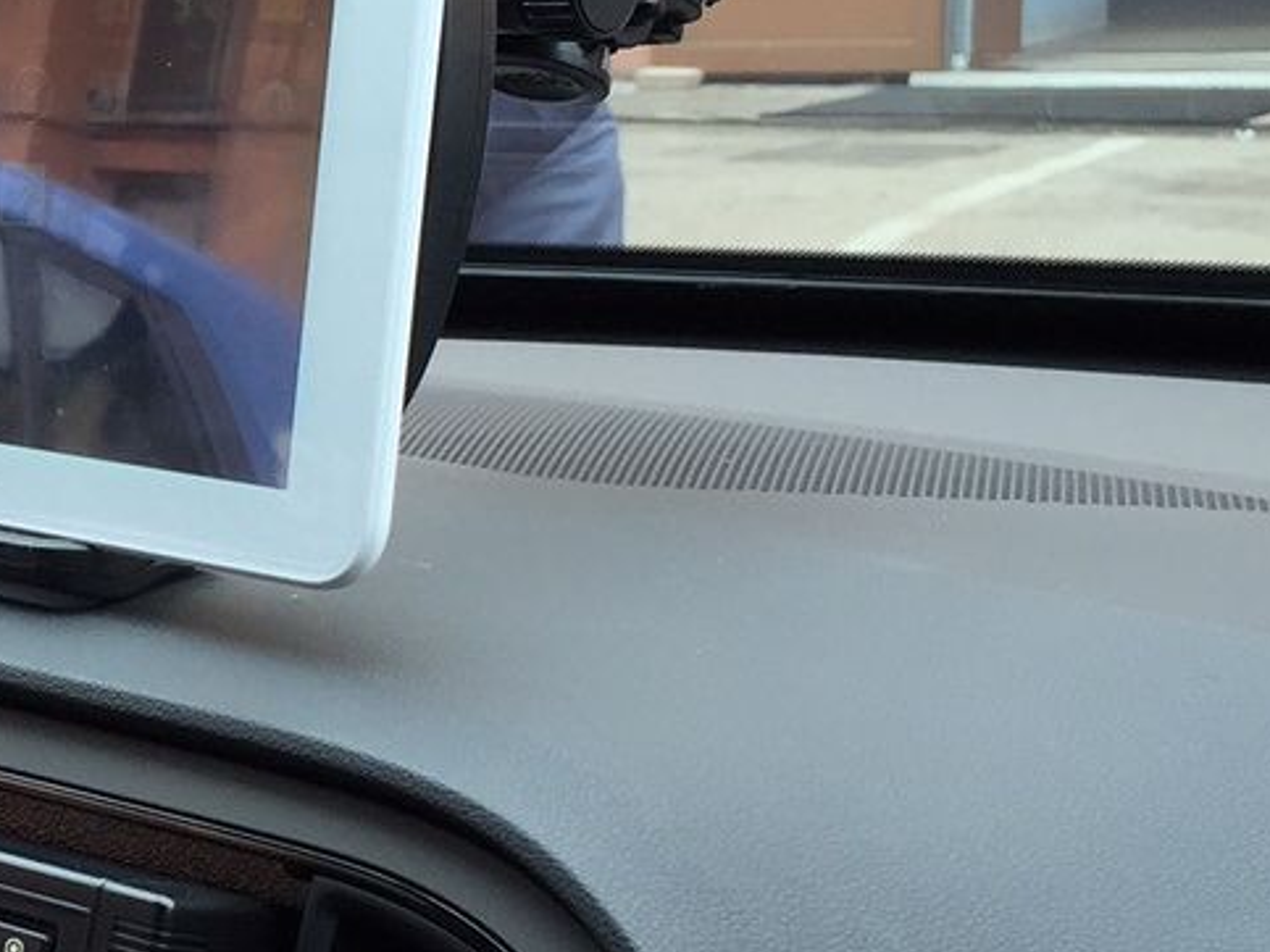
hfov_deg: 18.3
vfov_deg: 15.0
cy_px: 668
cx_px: -481
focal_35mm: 98
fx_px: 3595
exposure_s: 1/206
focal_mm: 4.15
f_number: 2.2
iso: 32
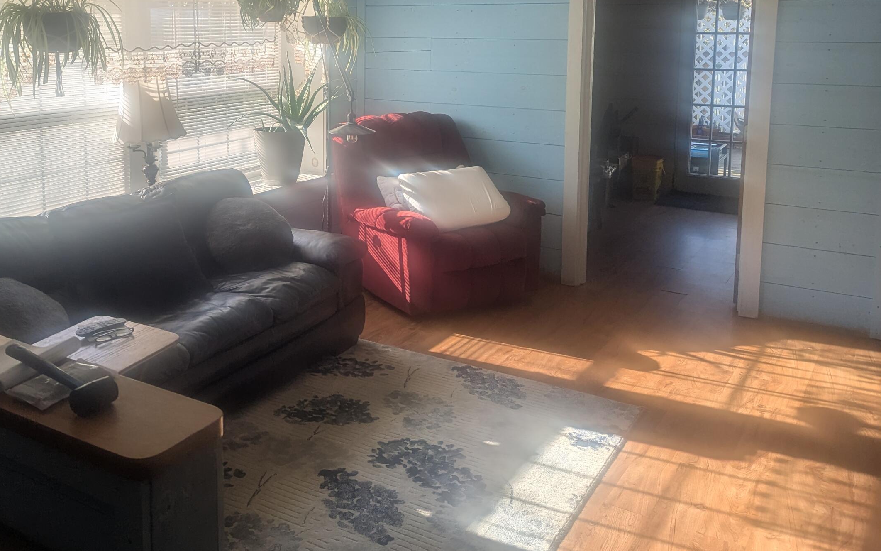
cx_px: 300
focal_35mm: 36
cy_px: 132
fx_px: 864
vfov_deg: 34.5
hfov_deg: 53.0
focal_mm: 6.81
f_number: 1.85
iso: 45
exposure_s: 1/419
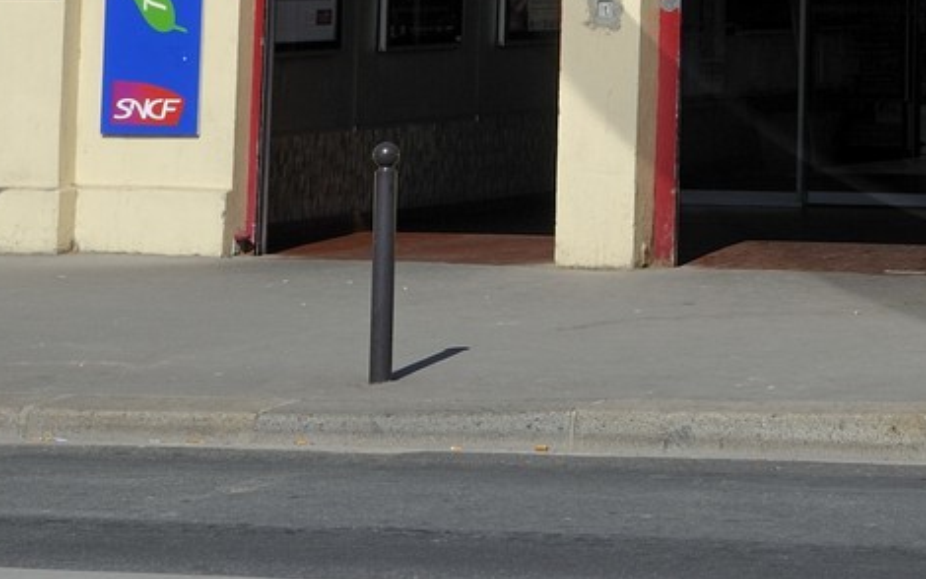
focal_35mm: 156
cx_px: 1172
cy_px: -462
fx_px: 3938
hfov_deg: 13.0
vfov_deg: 8.1
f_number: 14
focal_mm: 45
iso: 200
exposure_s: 1/200
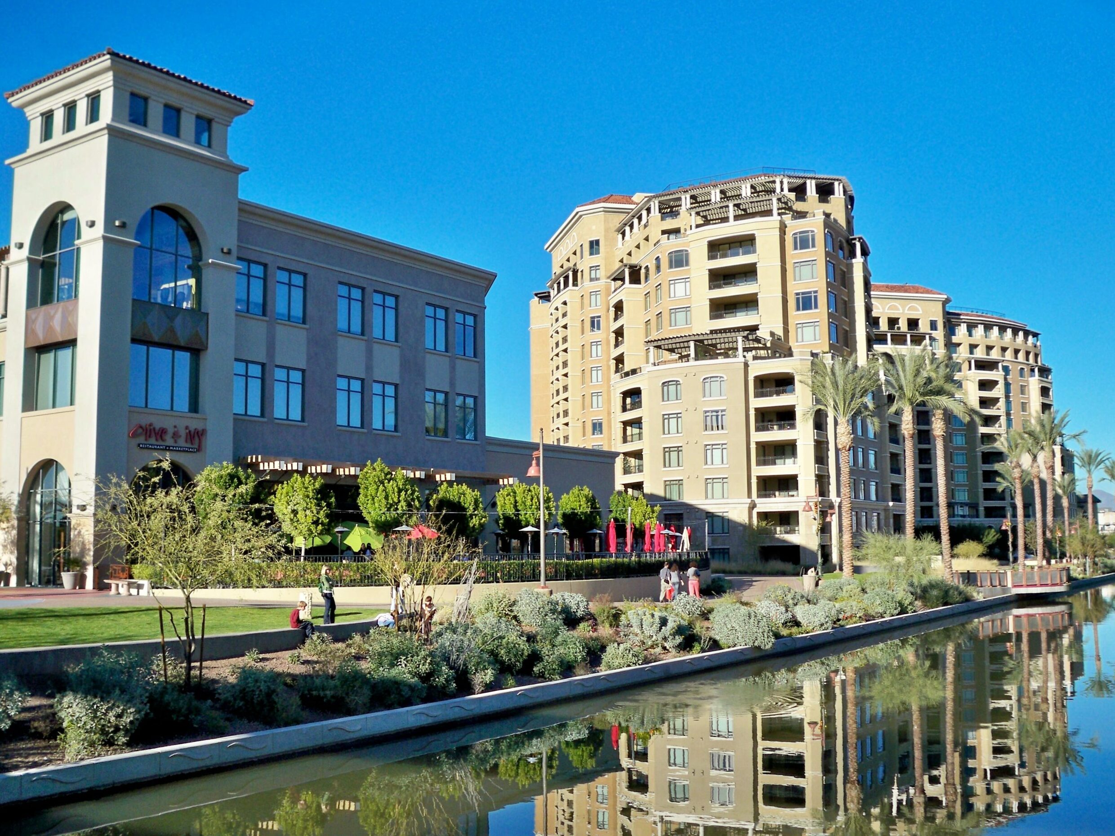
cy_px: 418
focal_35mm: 35
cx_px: 558
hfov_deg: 52.6
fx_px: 1127
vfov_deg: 40.7
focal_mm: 6.3
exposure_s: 1/125
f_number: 8.7
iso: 100
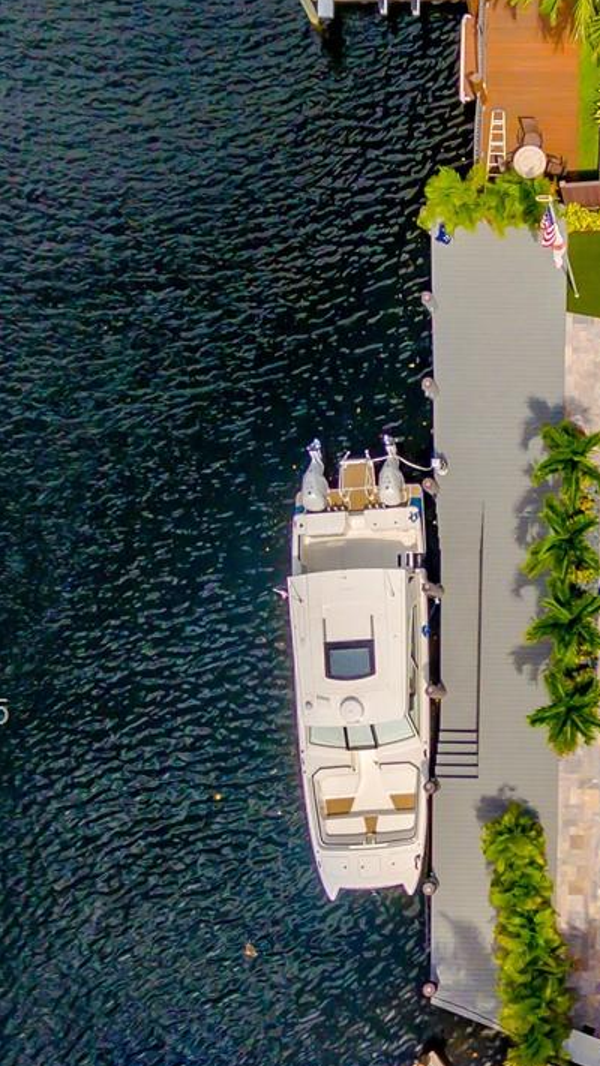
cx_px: 742
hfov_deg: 22.3
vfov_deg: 41.5
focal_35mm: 49
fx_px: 1386
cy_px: 715
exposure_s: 1/1600
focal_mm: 3.61
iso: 100
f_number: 2.8
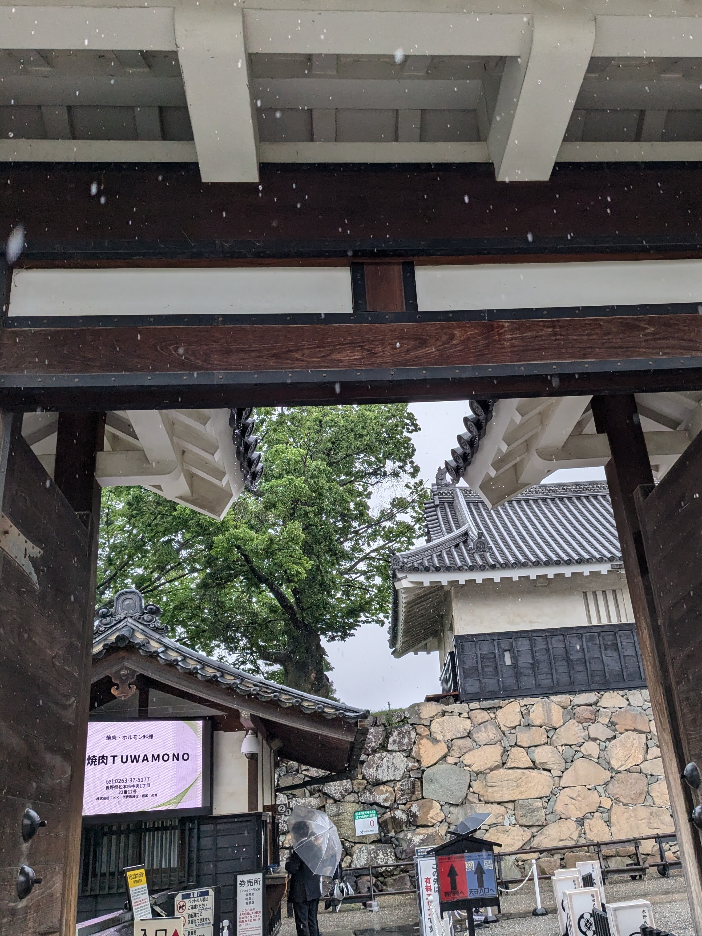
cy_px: 447
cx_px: 394
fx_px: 838
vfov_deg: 58.3
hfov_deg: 45.4
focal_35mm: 31
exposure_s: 1/1114
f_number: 1.73
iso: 60
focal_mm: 4.38
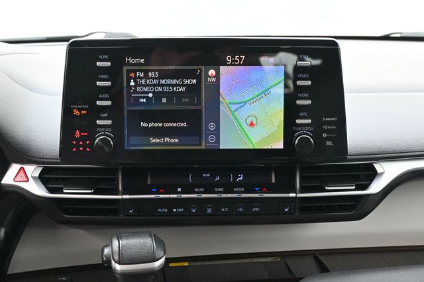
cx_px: 212
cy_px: 141
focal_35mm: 62
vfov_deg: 22.1
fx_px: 724
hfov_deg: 32.6
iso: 1250
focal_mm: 41
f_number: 5.6
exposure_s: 1/125
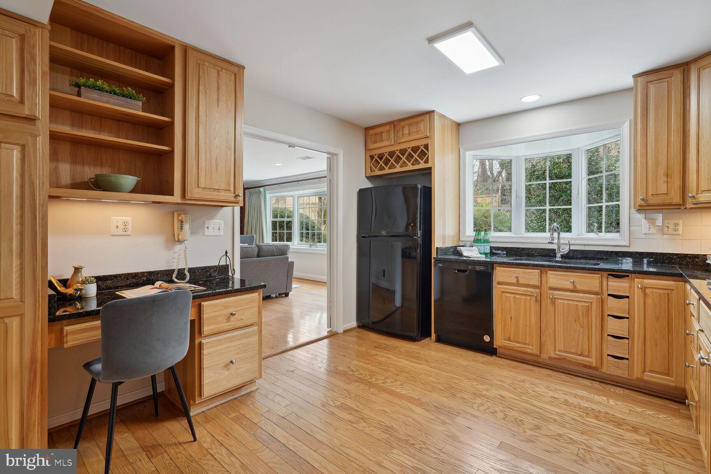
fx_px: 336
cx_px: 356
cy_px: 237
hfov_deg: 93.3
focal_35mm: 17
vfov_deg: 70.4
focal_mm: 17
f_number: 8
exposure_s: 1/8
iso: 200
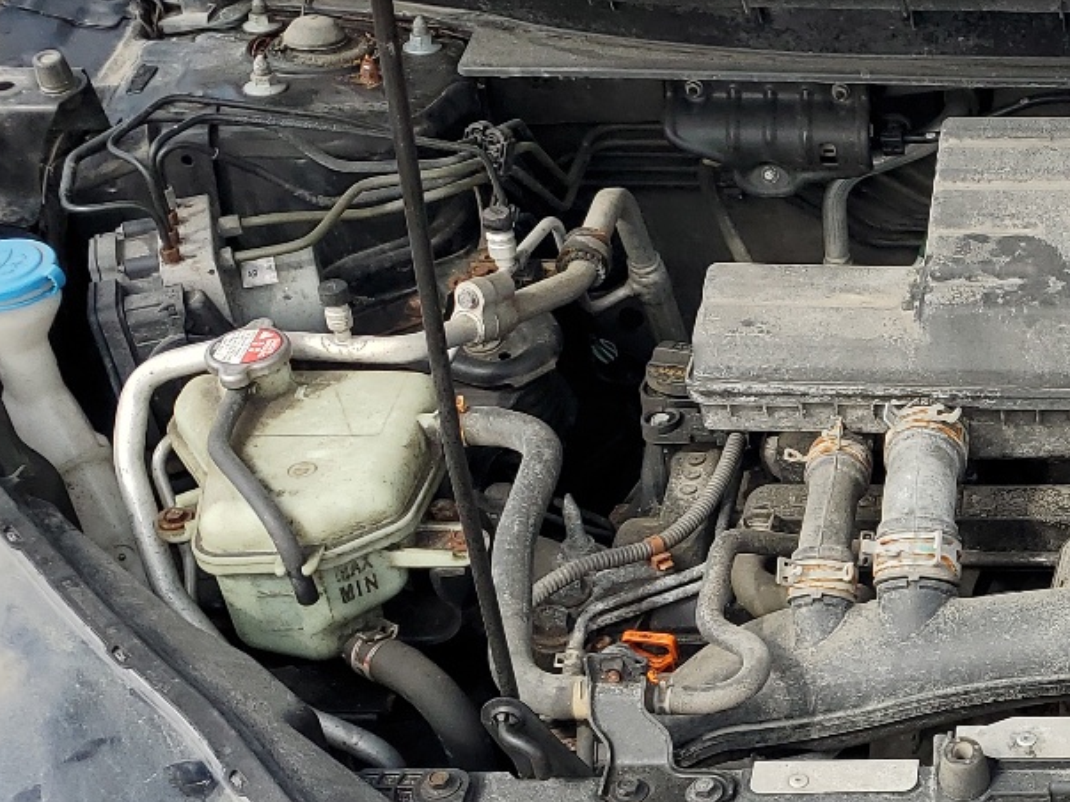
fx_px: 2132
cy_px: 603
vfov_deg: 21.1
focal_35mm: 69
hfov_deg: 25.8
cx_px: 1212
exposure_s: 1/1250
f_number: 1.5
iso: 50
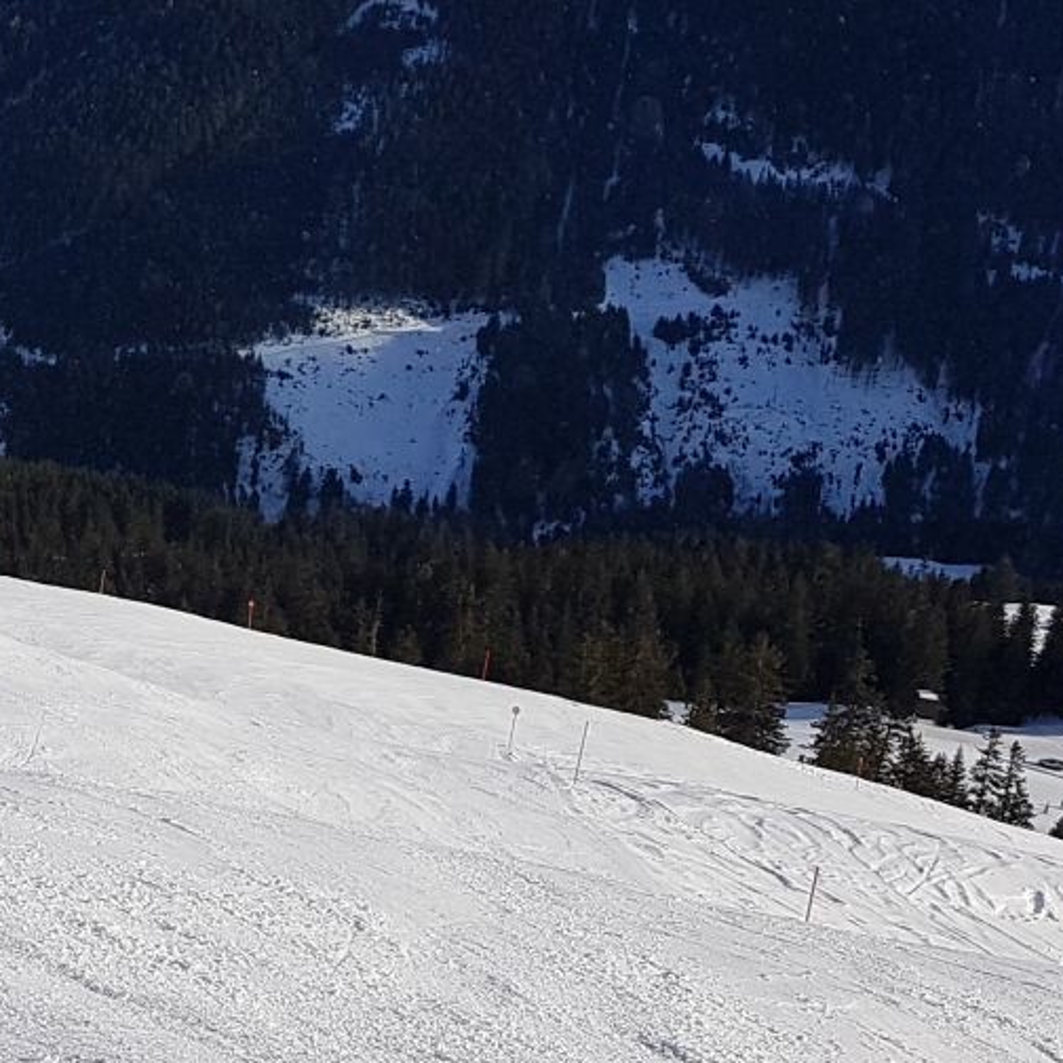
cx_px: -460
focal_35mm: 73
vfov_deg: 23.1
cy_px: 101
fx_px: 2536
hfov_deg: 20.7
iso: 50
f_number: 1.7
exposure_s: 1/4080
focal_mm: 4.2
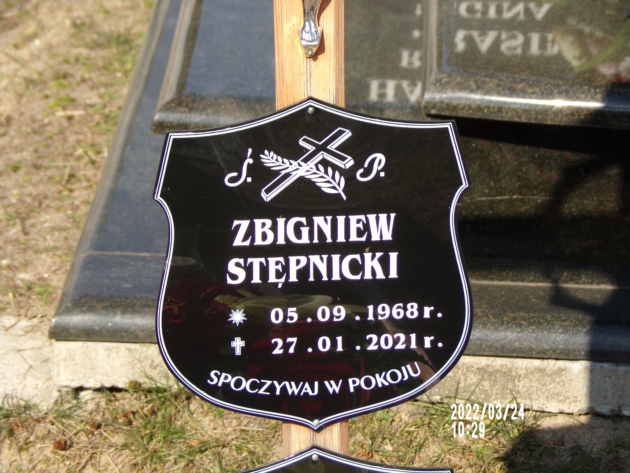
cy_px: 236
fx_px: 2748
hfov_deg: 13.1
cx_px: 315
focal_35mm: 151
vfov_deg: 9.8
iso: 80
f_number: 4.9
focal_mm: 27.1
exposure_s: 1/400
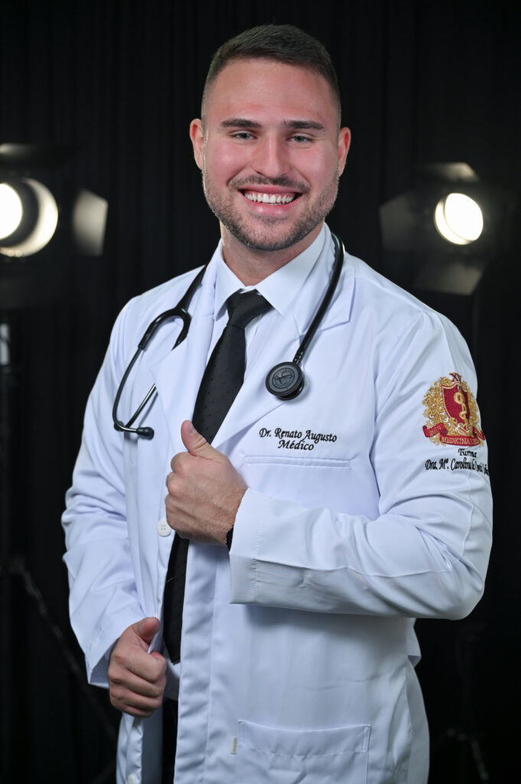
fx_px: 1326
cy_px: 392
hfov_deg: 22.2
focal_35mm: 61
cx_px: 260
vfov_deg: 32.9
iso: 200
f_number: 4
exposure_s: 1/160
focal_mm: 61
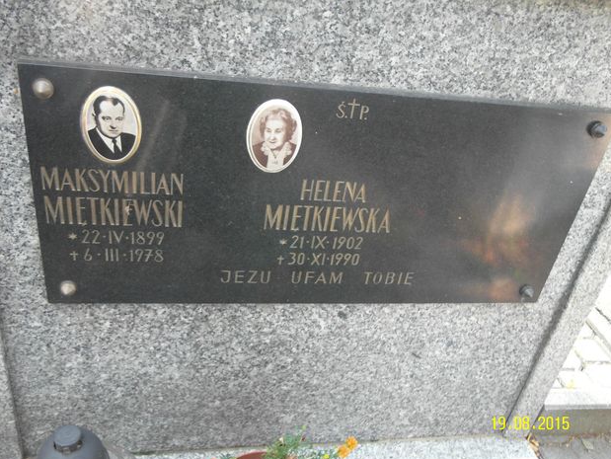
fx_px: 547
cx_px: 298
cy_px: 236
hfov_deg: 58.3
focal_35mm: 31
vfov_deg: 45.5
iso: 200
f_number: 2.4
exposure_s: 1/30
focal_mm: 6.5
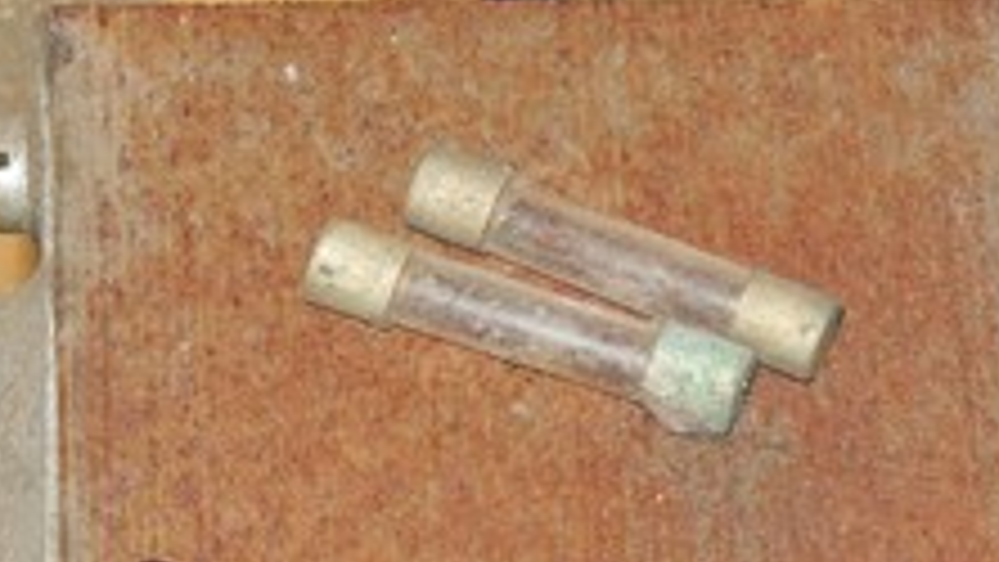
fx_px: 3842
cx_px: 554
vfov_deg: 8.3
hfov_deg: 14.8
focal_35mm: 145
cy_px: 674
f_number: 4.3
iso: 200
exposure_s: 1/60
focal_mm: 11.7
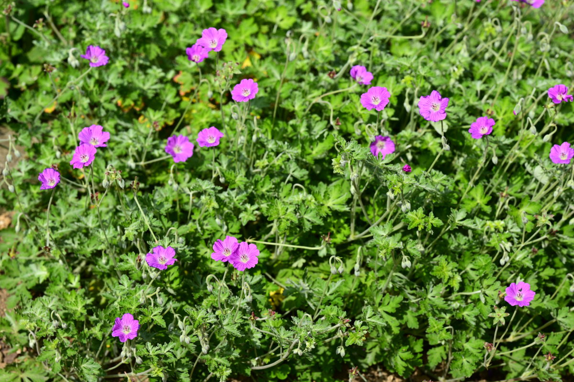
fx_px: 2071
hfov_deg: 15.8
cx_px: 287
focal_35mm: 130
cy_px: 191
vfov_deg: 10.5
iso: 100
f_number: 8
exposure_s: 1/250
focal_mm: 130
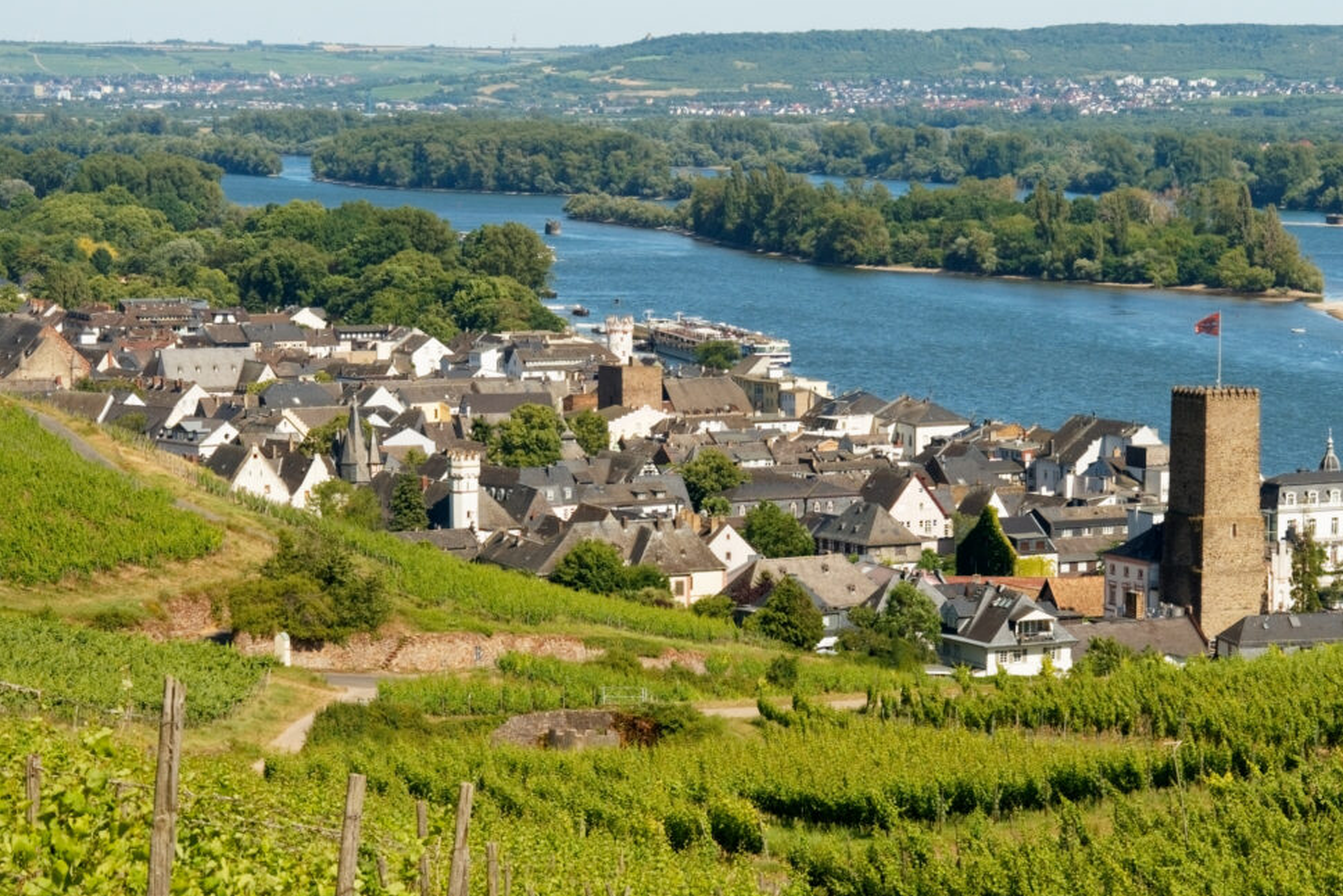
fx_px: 4291
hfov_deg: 17.7
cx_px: 932
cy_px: 639
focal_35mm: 115
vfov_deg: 11.9
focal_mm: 58
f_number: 11
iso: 200
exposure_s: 1/125
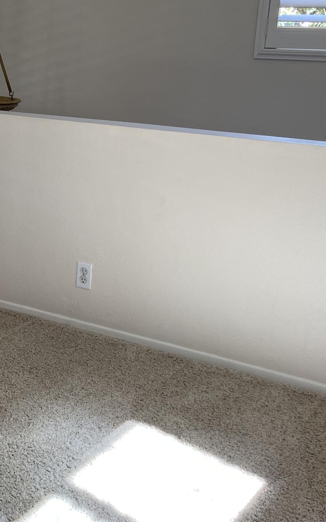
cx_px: -103
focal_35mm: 60
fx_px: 853
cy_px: 219
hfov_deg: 19.8
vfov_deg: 33.9
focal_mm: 5.1
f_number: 1.6
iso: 50
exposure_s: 1/120
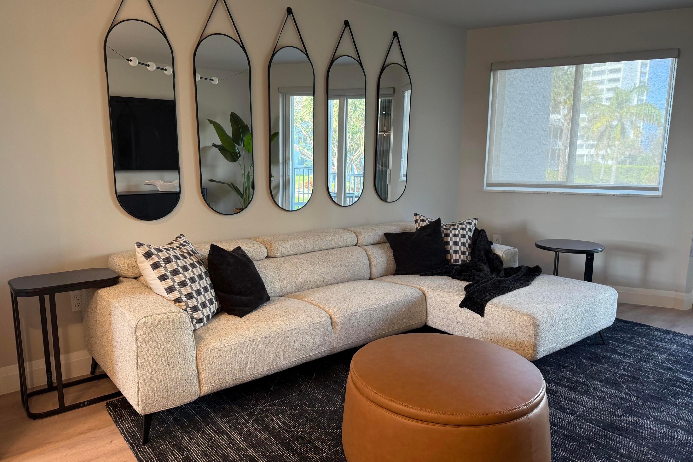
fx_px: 481
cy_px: 247
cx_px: 347
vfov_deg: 51.2
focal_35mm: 25
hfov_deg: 71.5
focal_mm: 6.76
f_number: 1.78
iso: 125
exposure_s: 1/60
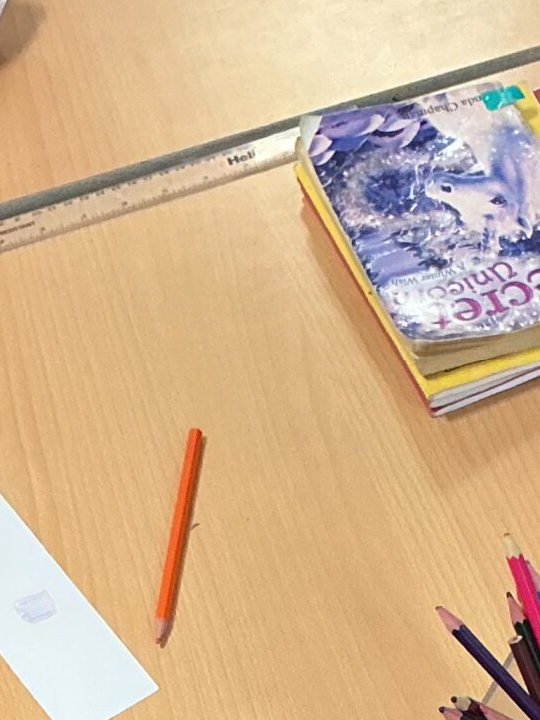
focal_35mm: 103
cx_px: 421
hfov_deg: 14.3
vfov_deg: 16.8
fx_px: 2142
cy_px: 1168
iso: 160
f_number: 1.8
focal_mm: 3
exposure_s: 1/60
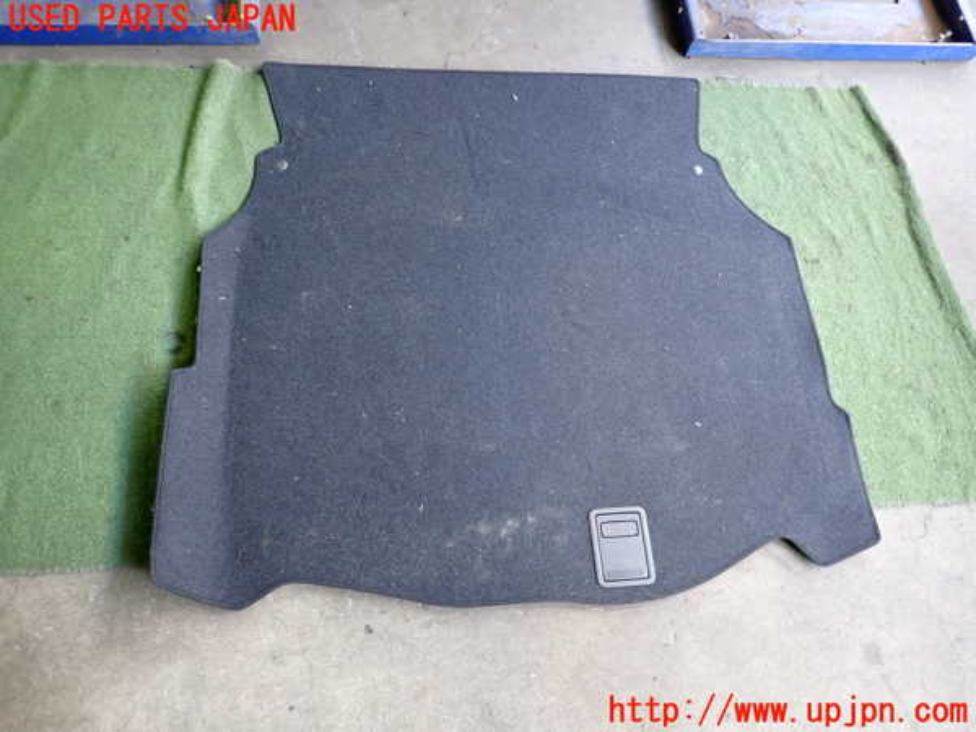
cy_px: 366
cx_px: 488
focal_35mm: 25
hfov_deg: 69.4
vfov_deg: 54.9
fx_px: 705
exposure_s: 1/30
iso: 250
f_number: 2
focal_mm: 4.5
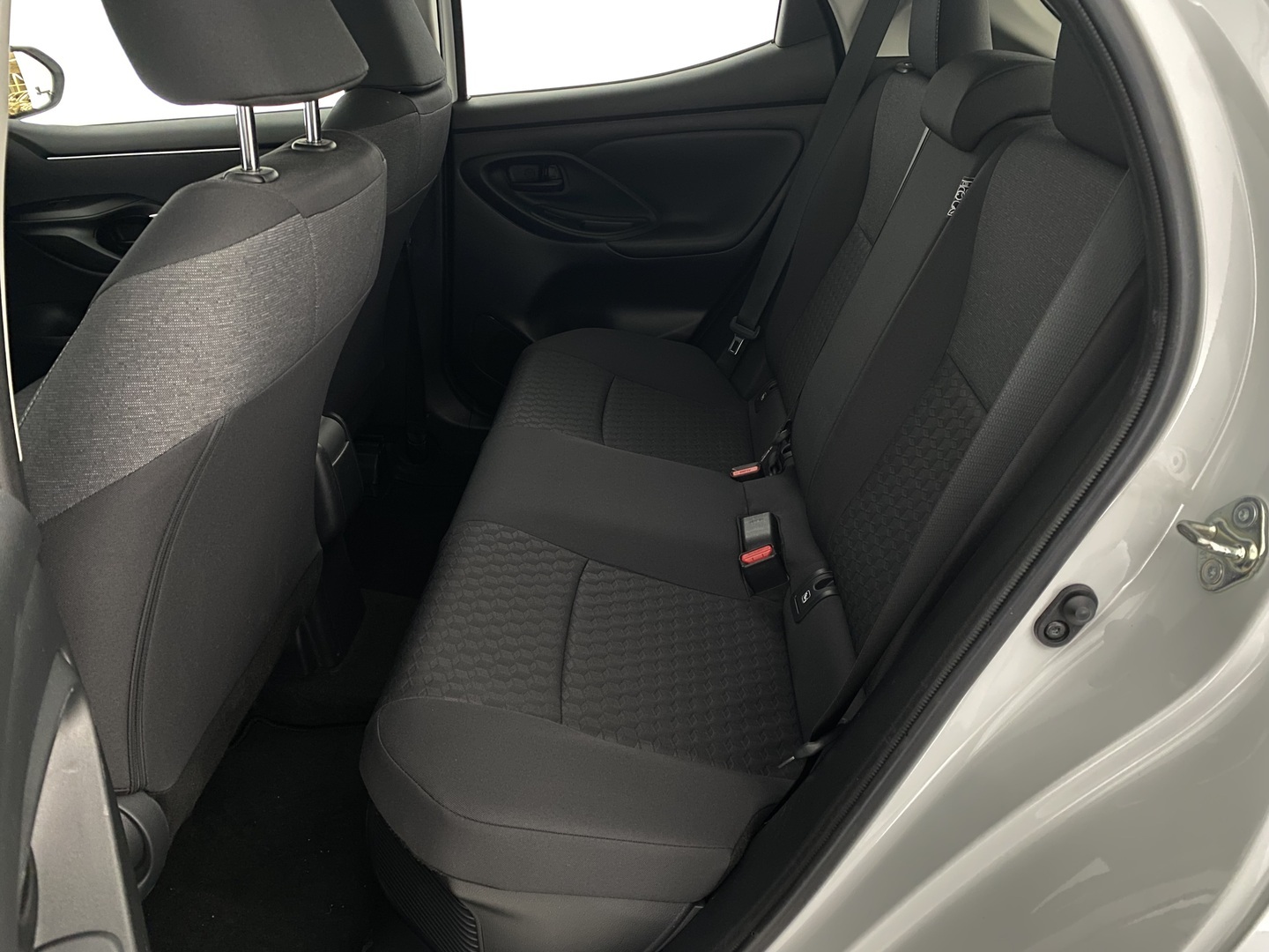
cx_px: 634
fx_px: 953
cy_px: 476
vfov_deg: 53.1
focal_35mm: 26
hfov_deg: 67.3
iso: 800
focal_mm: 4.25
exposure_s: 1/25
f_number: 1.8
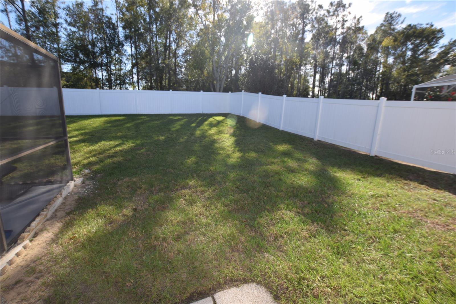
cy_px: 152
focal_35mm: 15
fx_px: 190
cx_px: 228
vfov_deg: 77.3
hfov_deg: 100.4
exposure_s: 1/160
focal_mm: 10
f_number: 6.3
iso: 100
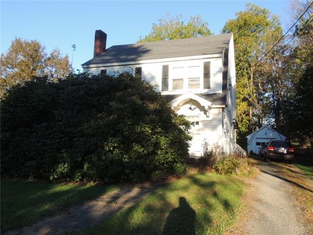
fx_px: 271
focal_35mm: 30
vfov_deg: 46.8
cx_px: 156
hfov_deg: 60.0
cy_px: 118
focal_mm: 5.3
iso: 100
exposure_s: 1/400
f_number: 3.1
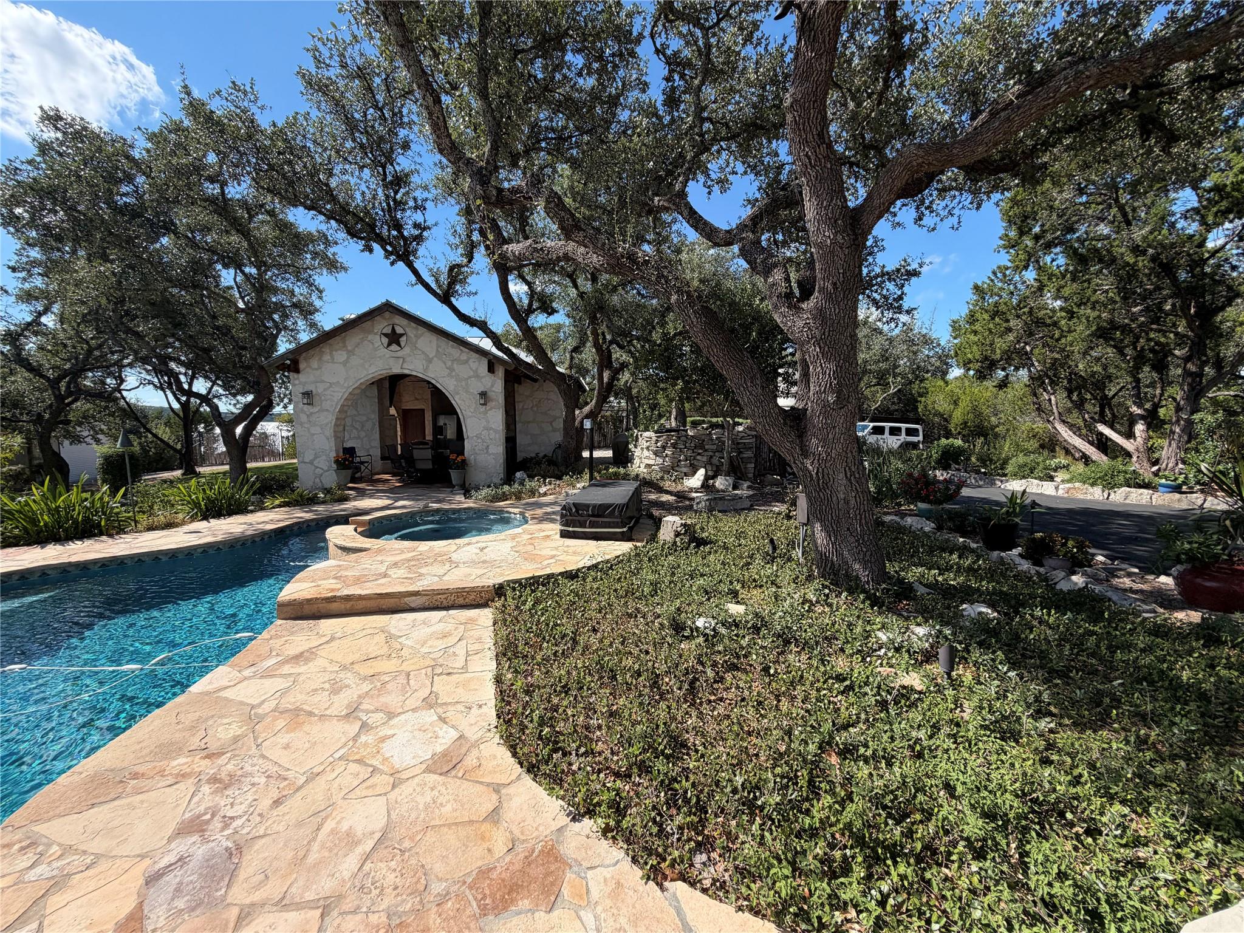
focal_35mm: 14
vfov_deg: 85.7
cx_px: 622
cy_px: 466
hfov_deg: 102.1
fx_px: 503
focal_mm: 2.22
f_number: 2.2
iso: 25
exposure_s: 1/770
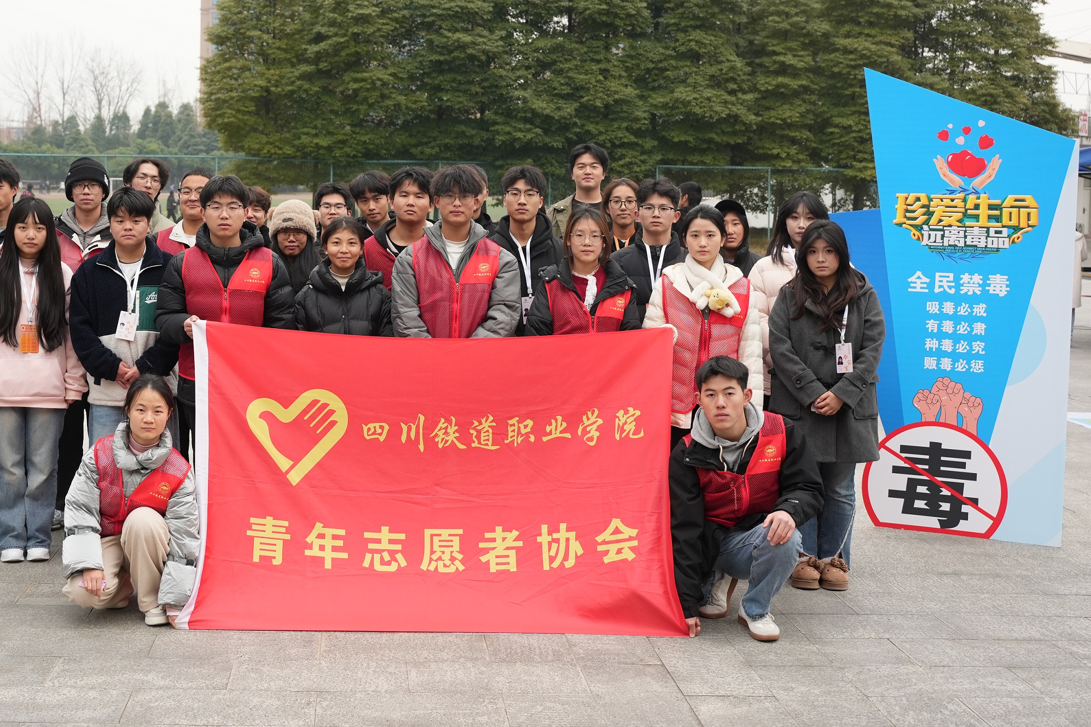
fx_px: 1398
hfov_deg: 42.1
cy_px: 262
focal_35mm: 46
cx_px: 372
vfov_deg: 29.0
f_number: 4
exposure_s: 1/400
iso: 640
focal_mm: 32.8
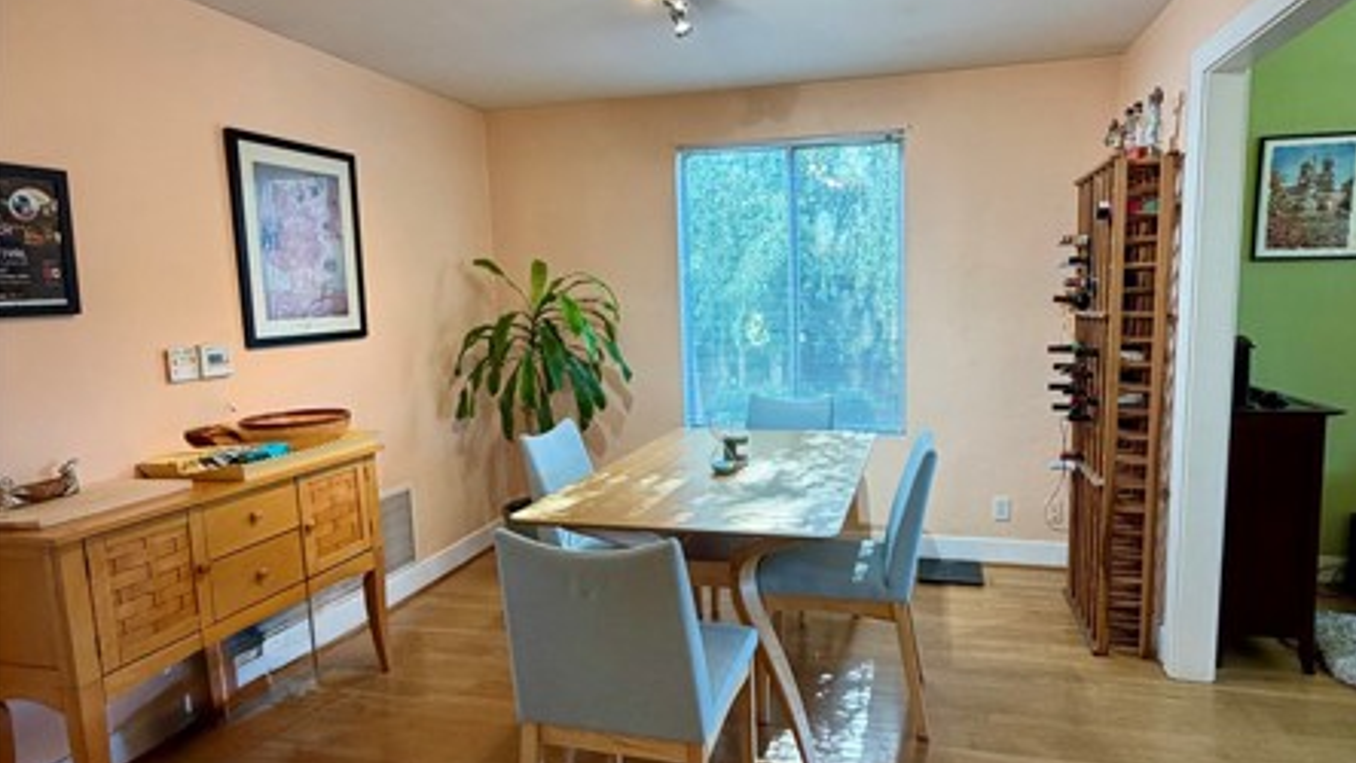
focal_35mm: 22
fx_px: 791
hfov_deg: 81.1
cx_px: 727
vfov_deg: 51.5
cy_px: 391
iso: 200
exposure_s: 1/60
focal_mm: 2.22
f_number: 2.2
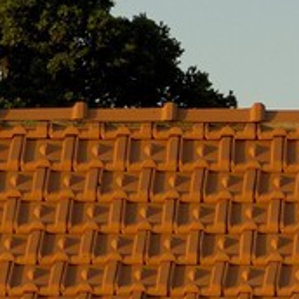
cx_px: 1212
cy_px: 289
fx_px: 8101
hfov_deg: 2.1
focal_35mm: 829
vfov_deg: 2.1
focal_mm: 70
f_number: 5.6
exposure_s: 1/160
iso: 100
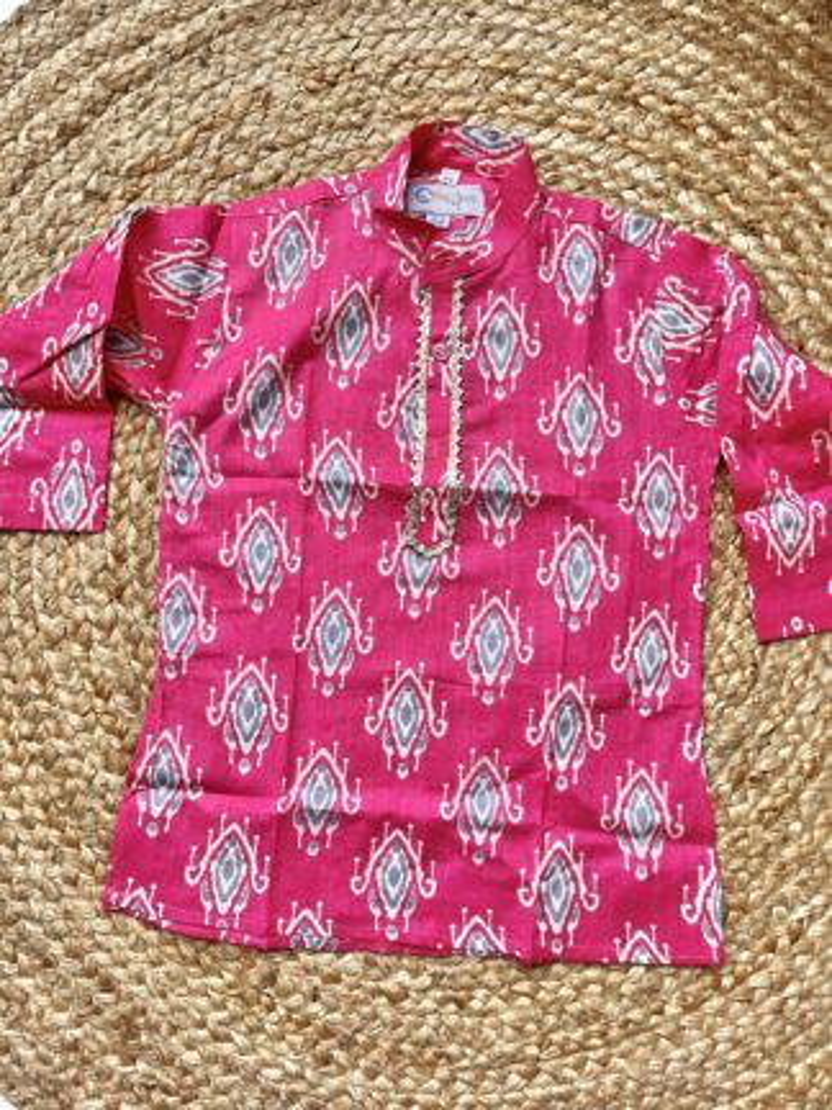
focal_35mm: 26
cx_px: 416
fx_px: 833
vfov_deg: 67.3
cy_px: 555
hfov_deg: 53.1
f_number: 1.6
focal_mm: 5.1
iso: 125
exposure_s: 1/95
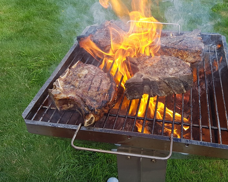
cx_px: 155
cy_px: 69
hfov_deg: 48.1
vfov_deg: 39.9
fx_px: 250
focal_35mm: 37
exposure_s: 1/411
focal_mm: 4.2
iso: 50
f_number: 1.7
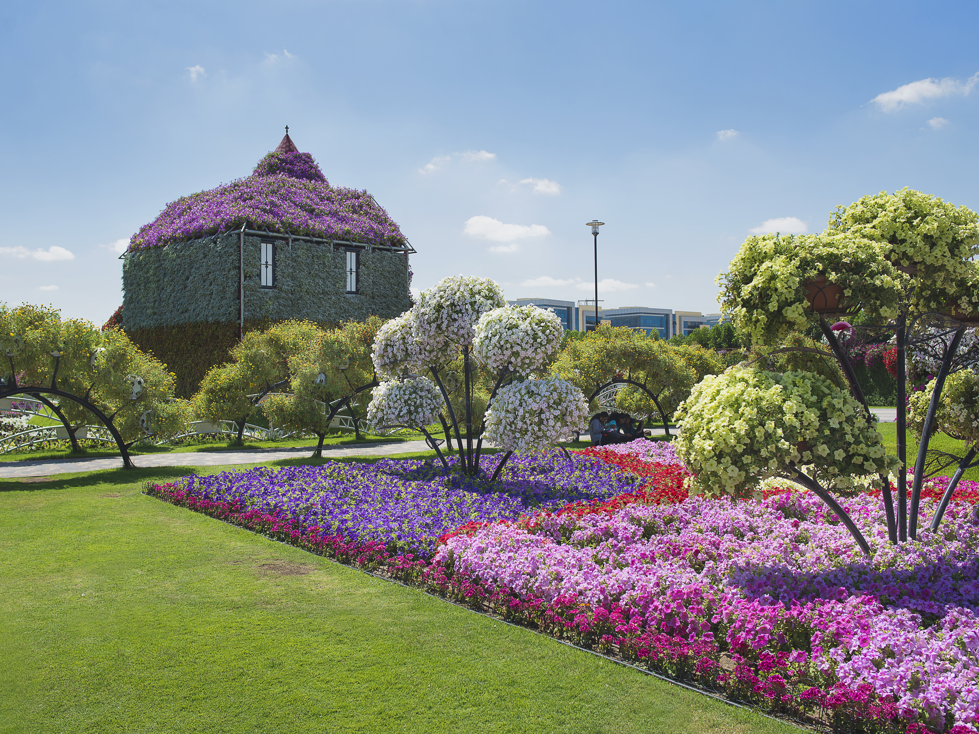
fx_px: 877
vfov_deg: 45.4
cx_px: 482
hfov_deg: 58.3
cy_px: 360
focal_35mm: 31
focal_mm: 28
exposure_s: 1/640
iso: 100
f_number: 5.6
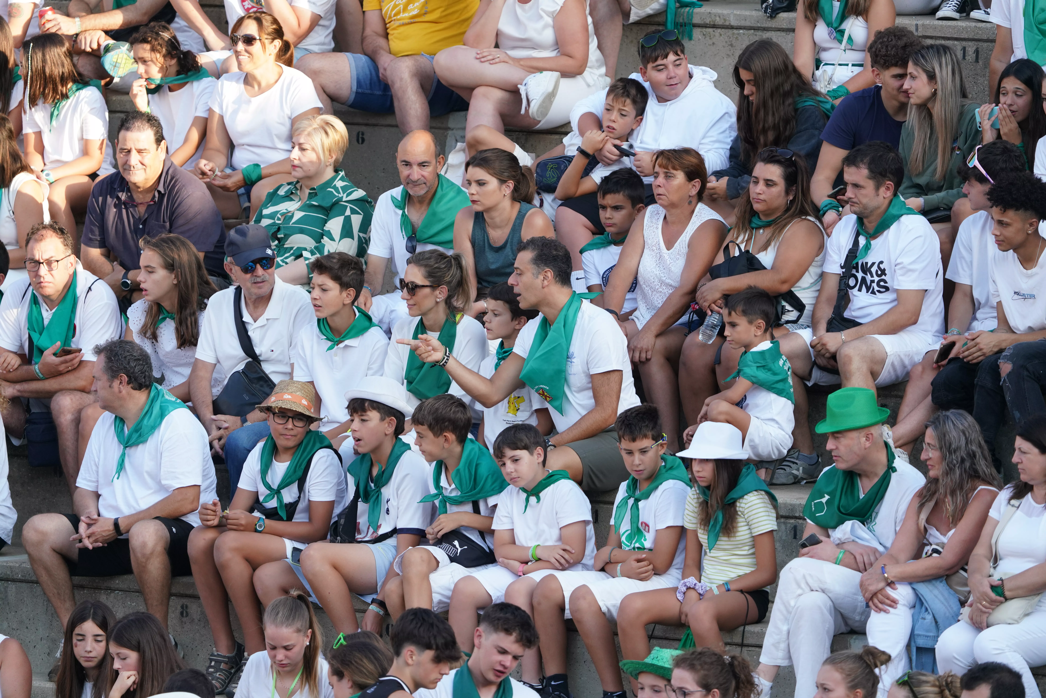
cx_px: 523
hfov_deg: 4.5
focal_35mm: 463
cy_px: 349
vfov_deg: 3.0
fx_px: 13454
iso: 800
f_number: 6.3
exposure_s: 1/500
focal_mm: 463
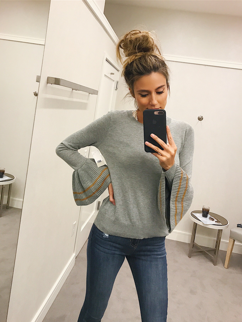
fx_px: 261
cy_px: 161
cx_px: 121
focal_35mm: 28
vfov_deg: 63.4
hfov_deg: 49.8
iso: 32
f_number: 1.8
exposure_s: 1/30
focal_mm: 3.99
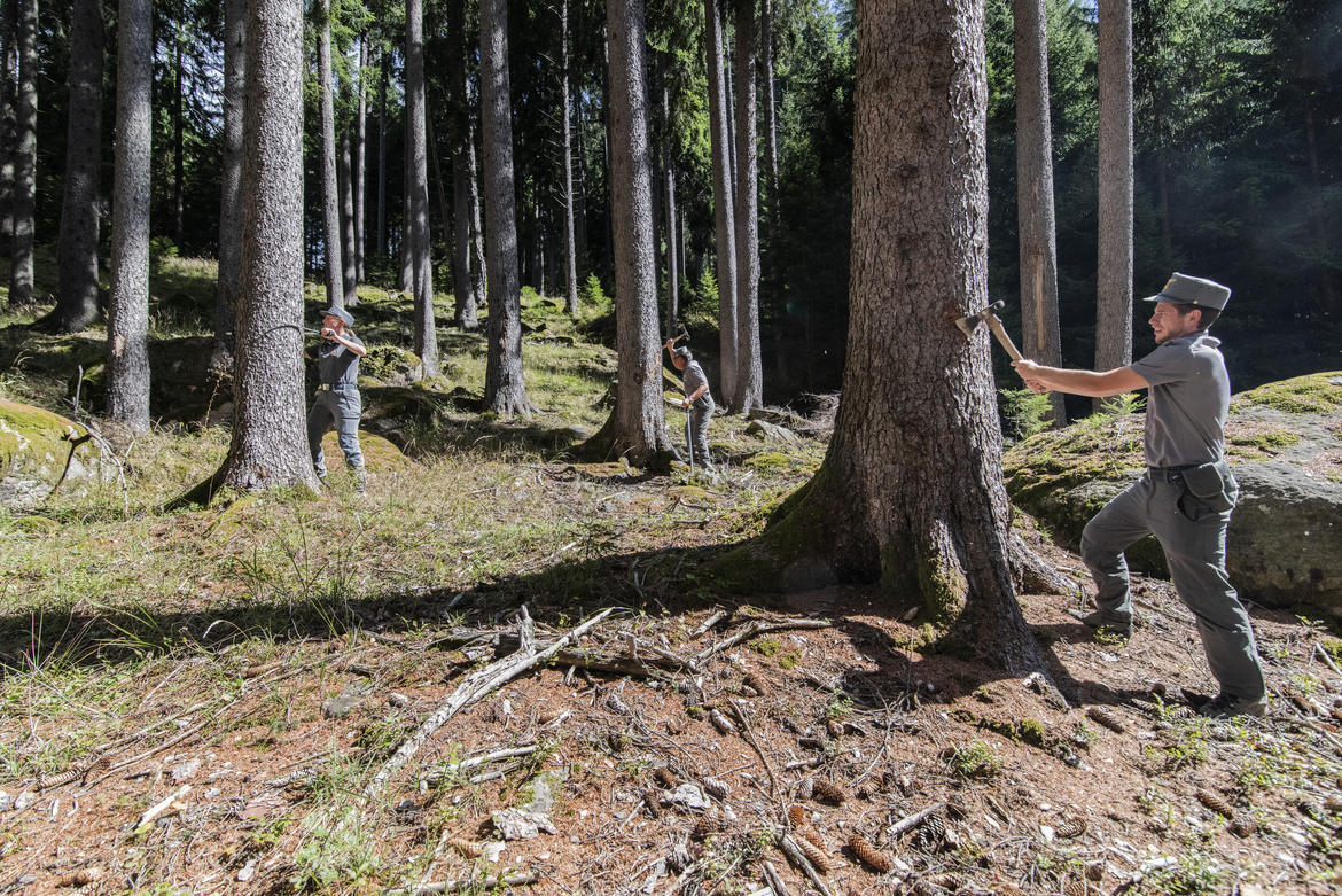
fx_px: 597
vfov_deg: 73.8
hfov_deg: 96.7
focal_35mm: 16
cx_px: 671
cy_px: 448
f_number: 5
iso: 2000
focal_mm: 16
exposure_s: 1/1600
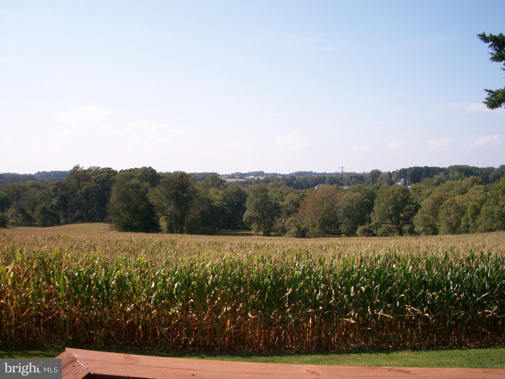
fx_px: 511
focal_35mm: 35
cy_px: 190
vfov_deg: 40.7
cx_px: 252
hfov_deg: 52.6
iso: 80
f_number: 5.6
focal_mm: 6.3
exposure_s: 1/320
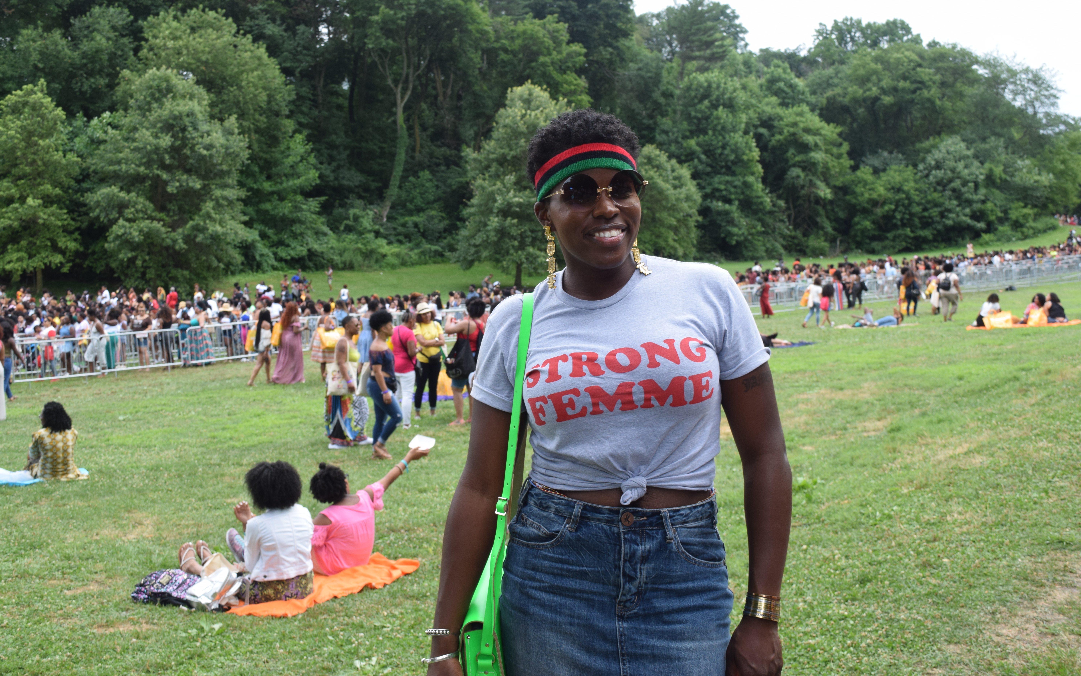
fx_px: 1090
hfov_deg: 52.7
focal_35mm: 37
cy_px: 318
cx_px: 541
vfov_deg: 34.4
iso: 400
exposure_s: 1/250
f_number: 8
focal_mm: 24
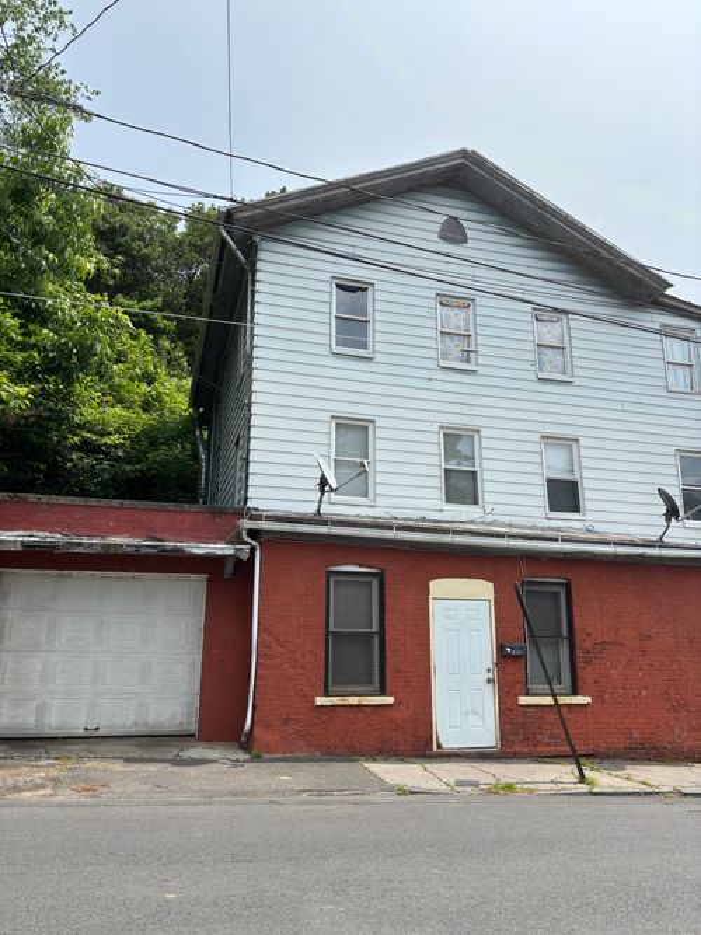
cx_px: 350
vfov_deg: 67.3
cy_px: 468
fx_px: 702
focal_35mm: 26
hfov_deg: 53.0
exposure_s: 1/3205
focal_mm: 5.96
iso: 50
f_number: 1.6
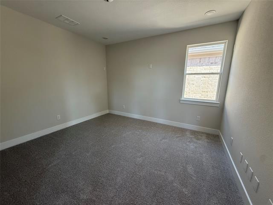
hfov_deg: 102.1
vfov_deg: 85.7
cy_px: 102
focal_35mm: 14
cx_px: 136
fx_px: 110
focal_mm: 2.22
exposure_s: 1/120
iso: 250
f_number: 2.2
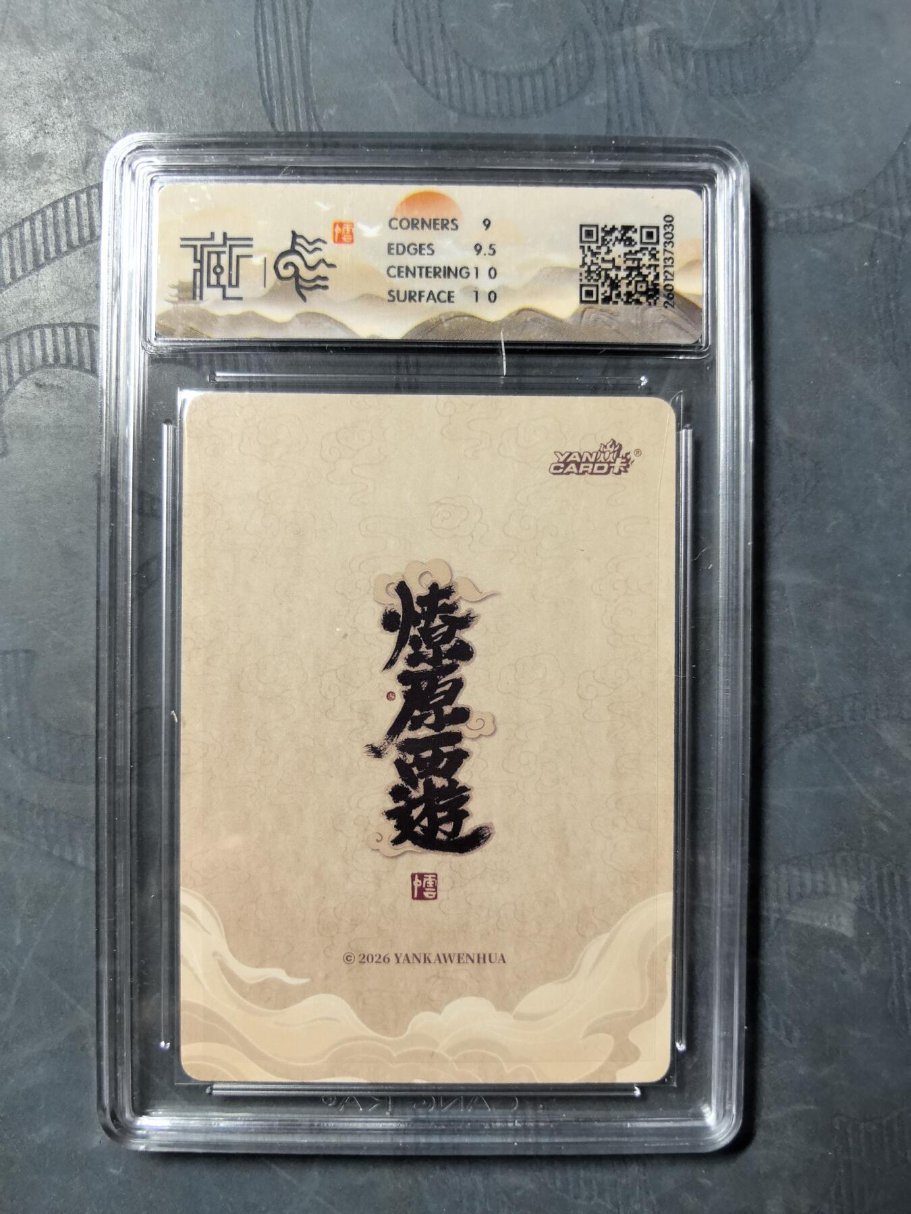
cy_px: 607
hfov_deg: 51.4
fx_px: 947
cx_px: 456
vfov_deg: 65.3
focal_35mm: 27
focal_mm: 6.35
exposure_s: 1/50
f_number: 2
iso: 250
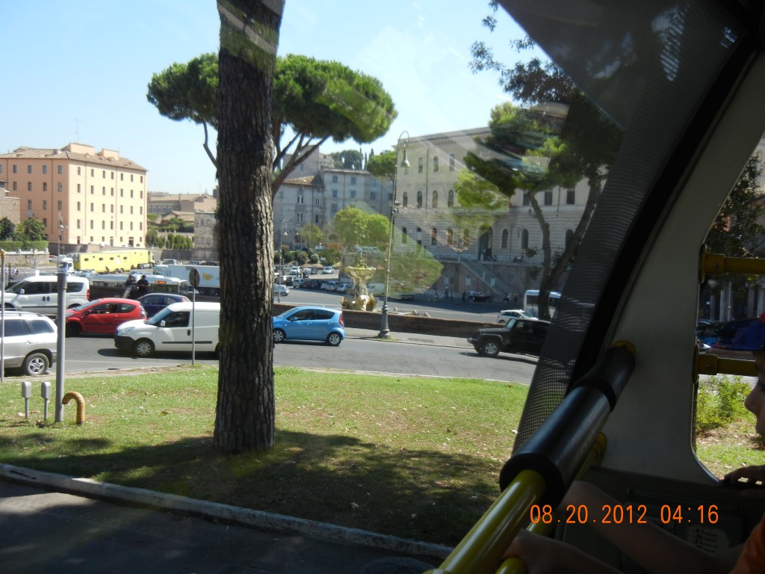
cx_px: 382
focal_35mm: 34
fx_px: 751
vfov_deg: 41.8
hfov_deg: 54.0
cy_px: 287
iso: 160
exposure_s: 1/607
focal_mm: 6.2
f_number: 3.6
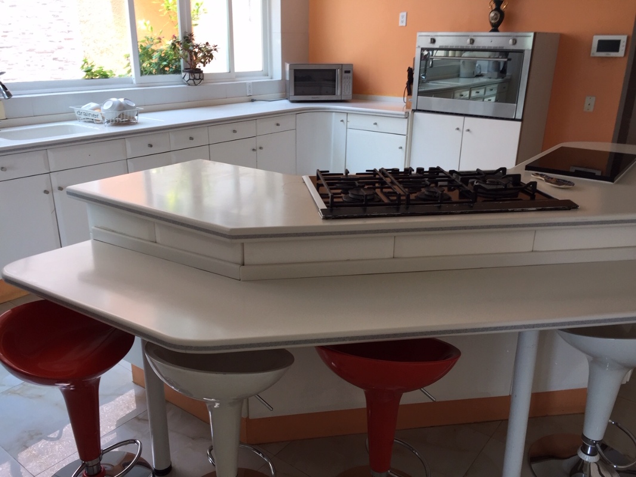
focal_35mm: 29
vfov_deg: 48.2
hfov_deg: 61.6
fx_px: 533
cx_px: 318
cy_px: 238
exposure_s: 1/40
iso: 32
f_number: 2.2
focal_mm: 4.15
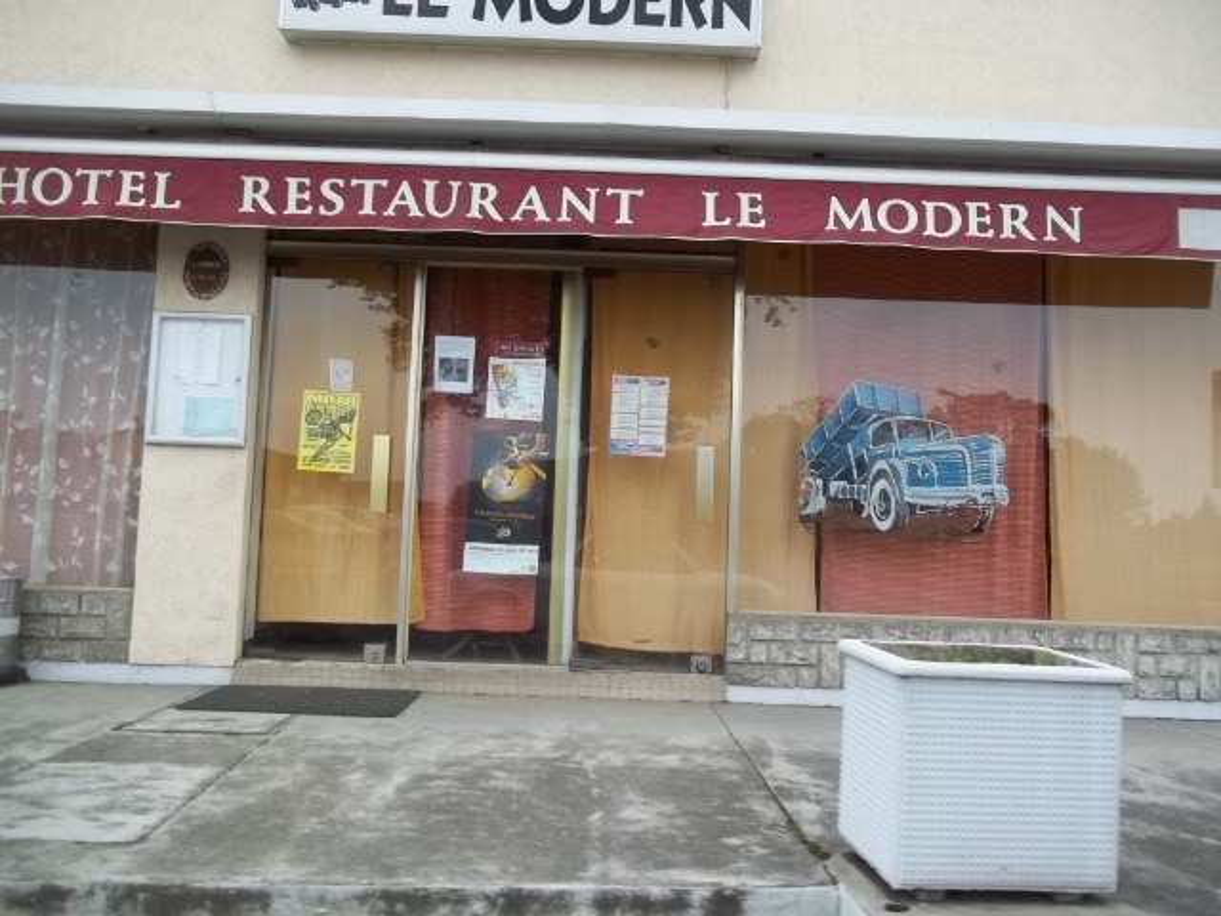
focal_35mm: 32
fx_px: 1129
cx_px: 610
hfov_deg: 56.8
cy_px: 458
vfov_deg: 44.2
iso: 64
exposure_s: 1/400
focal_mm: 5.7
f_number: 2.9
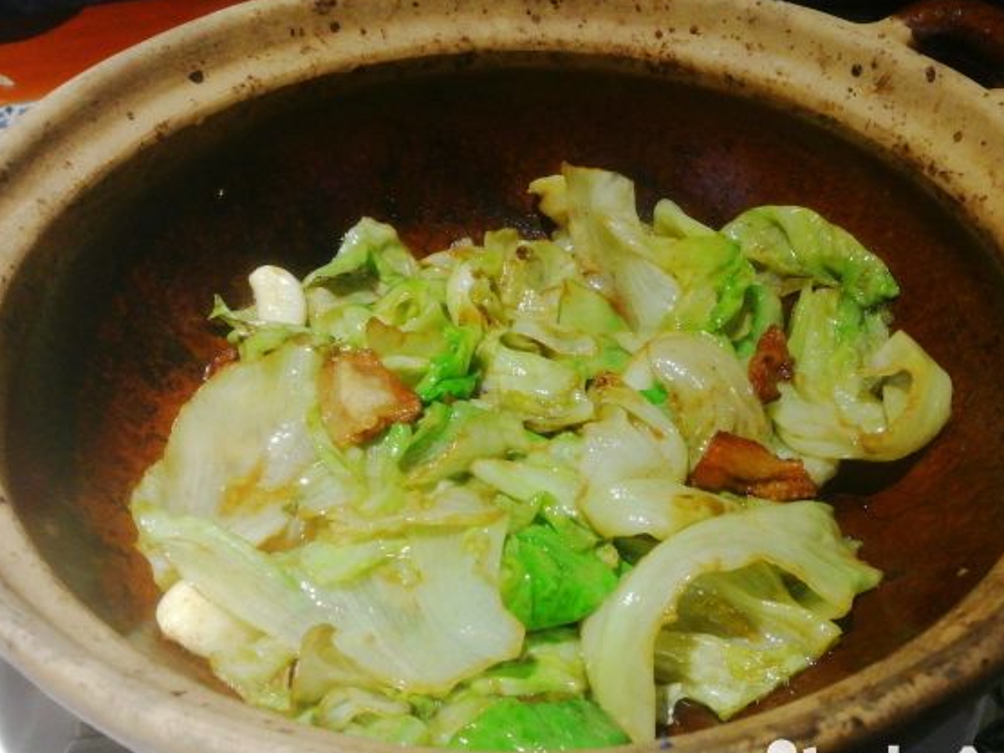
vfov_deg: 41.8
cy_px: 402
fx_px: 986
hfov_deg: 53.8
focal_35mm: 34
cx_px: 571
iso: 250
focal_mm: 3.95
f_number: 2.2
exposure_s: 1/33.3
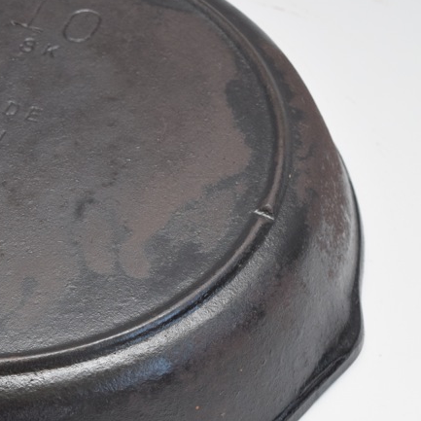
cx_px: -18
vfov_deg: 11.4
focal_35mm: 153
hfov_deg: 11.3
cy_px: 217
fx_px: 2105
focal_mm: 52
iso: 800
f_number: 5.6
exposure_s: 1/100
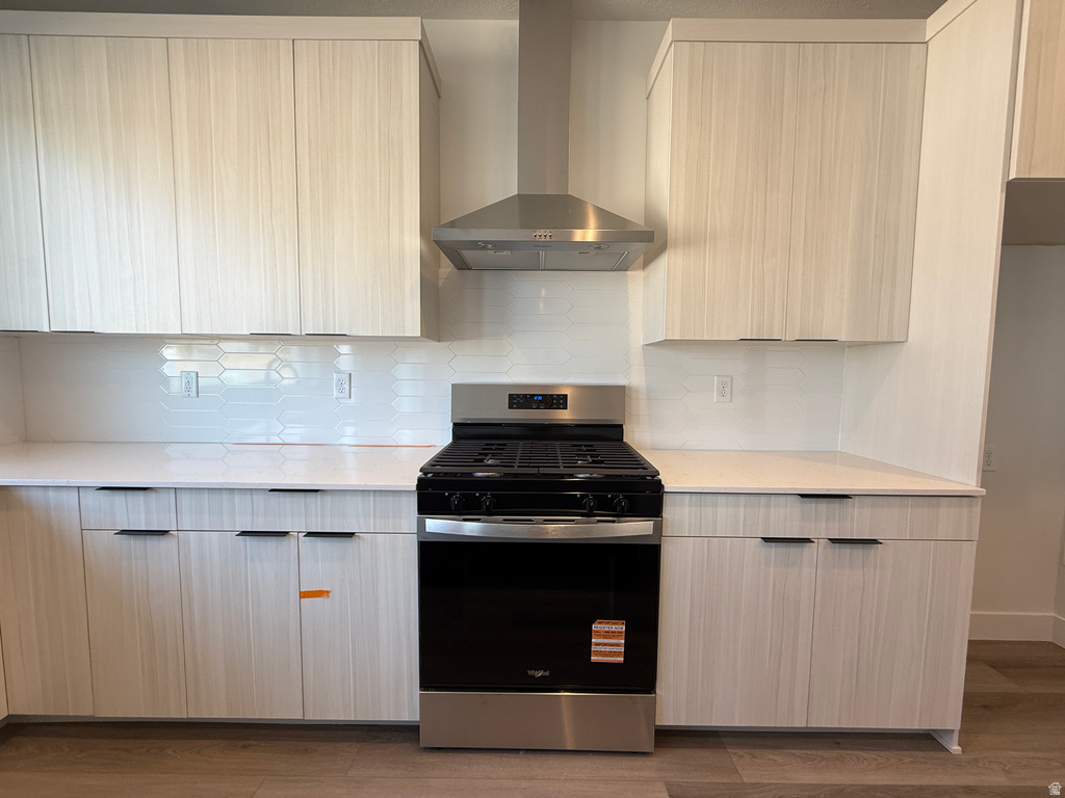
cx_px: 532
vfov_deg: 85.7
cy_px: 399
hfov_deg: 102.1
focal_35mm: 14
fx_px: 431
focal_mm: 2.22
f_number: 2.2
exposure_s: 1/120
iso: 80
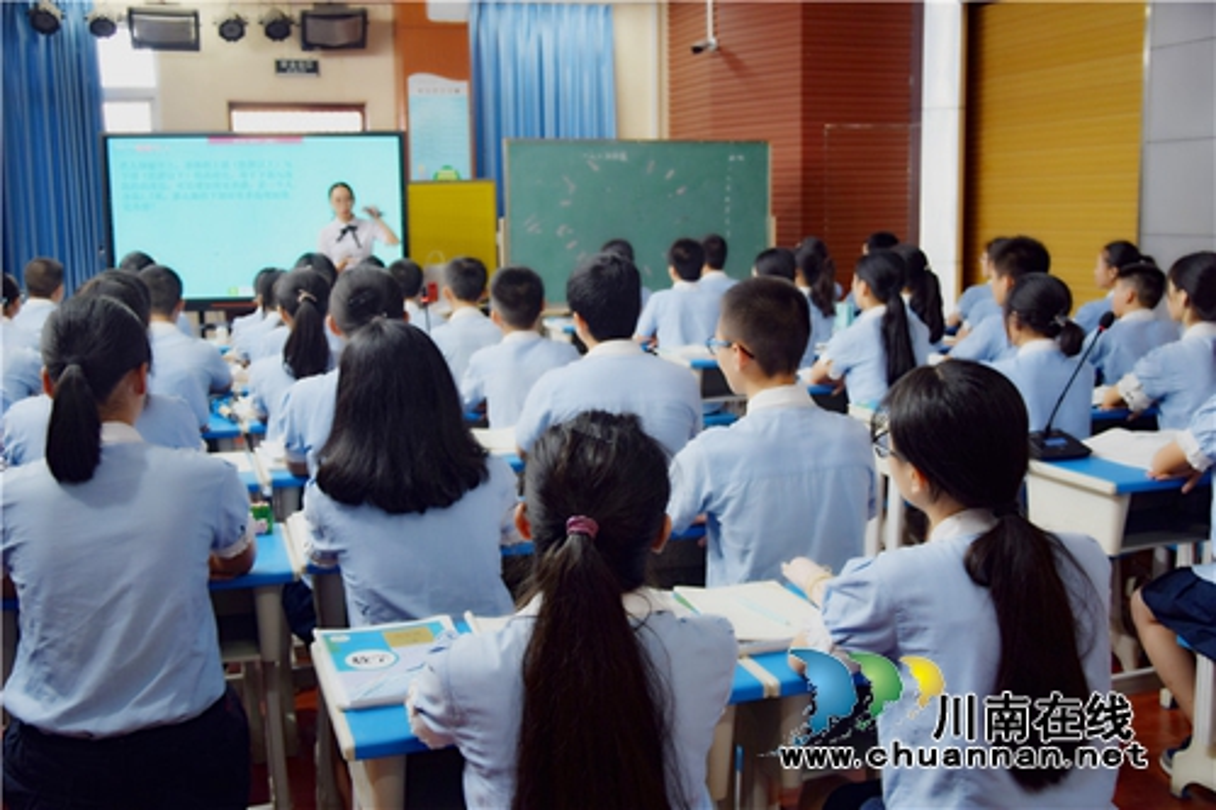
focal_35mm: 38
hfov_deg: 51.3
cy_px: 405
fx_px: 1266
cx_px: 608
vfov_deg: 35.5
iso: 100
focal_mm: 25
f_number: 4
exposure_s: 1/25
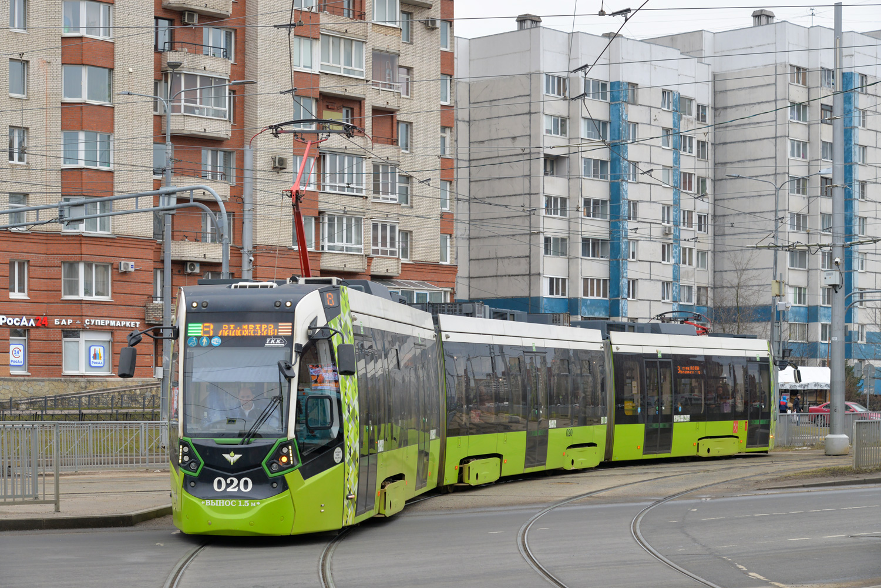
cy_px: 294
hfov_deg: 30.5
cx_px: 440
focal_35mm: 66
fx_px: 1615
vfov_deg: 20.6
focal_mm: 66
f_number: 7.1
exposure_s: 1/320
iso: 500
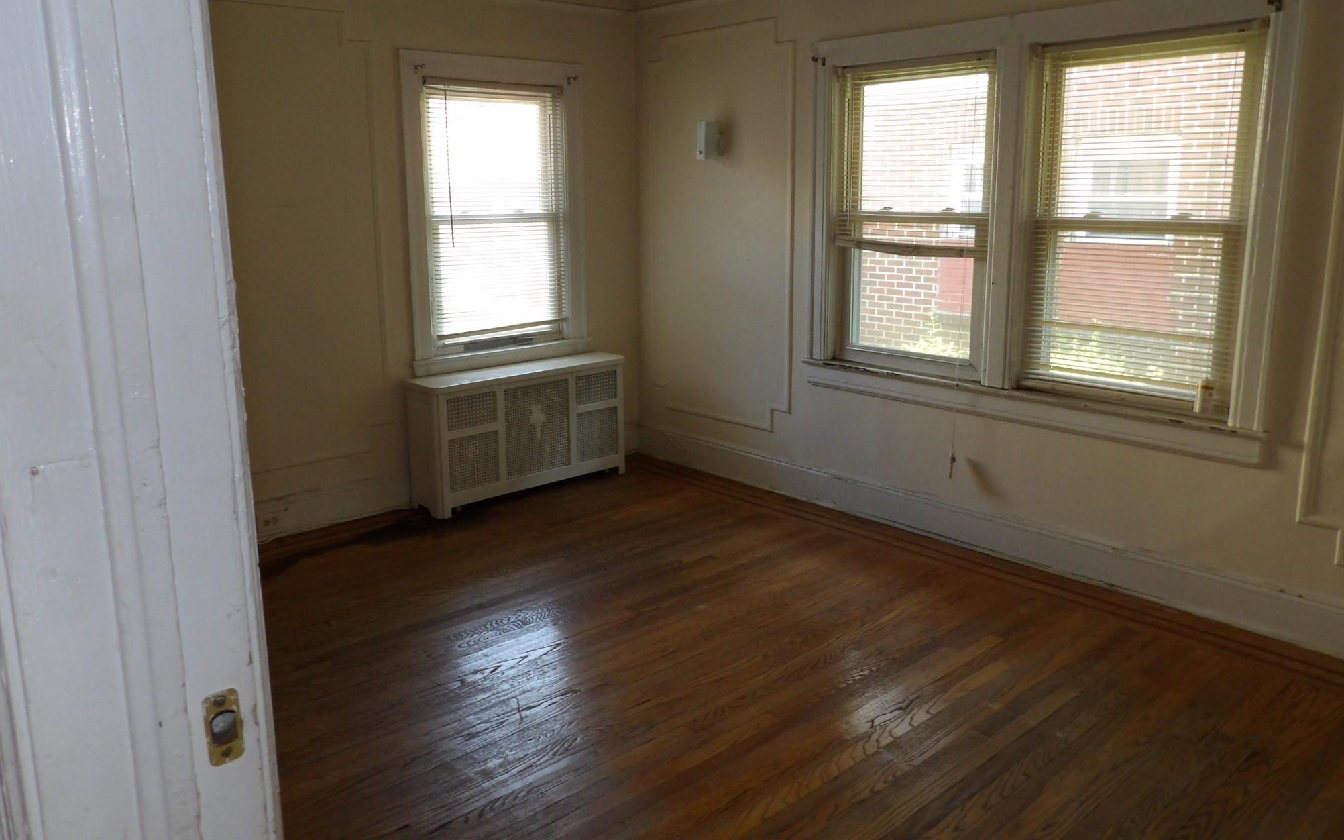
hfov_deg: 70.4
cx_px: 681
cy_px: 370
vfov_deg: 47.5
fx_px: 952
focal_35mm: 26
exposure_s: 1/33
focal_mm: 4.3
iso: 200
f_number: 3.2
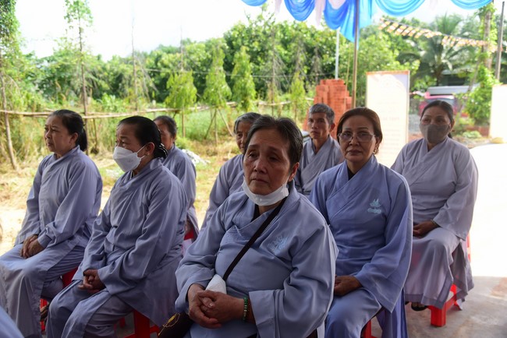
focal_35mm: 31
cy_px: 169
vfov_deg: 42.4
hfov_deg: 60.3
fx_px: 437
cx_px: 254
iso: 500
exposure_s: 1/1000
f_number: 4
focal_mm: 31
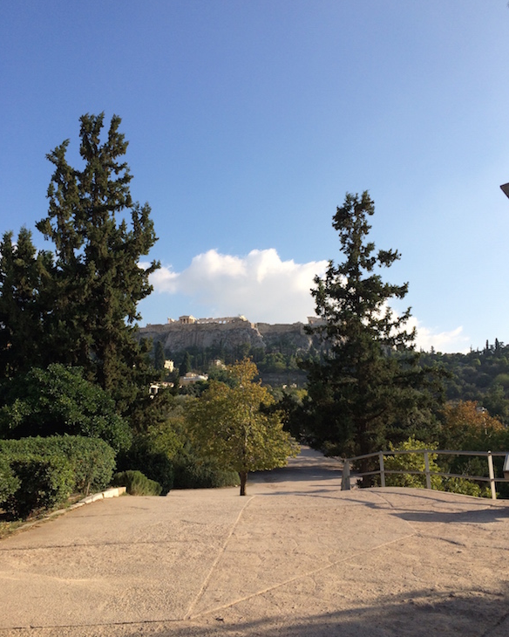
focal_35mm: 31
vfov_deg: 57.2
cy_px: 311
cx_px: 252
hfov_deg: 47.1
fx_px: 584
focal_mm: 4.15
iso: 32
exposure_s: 1/1953
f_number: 2.2
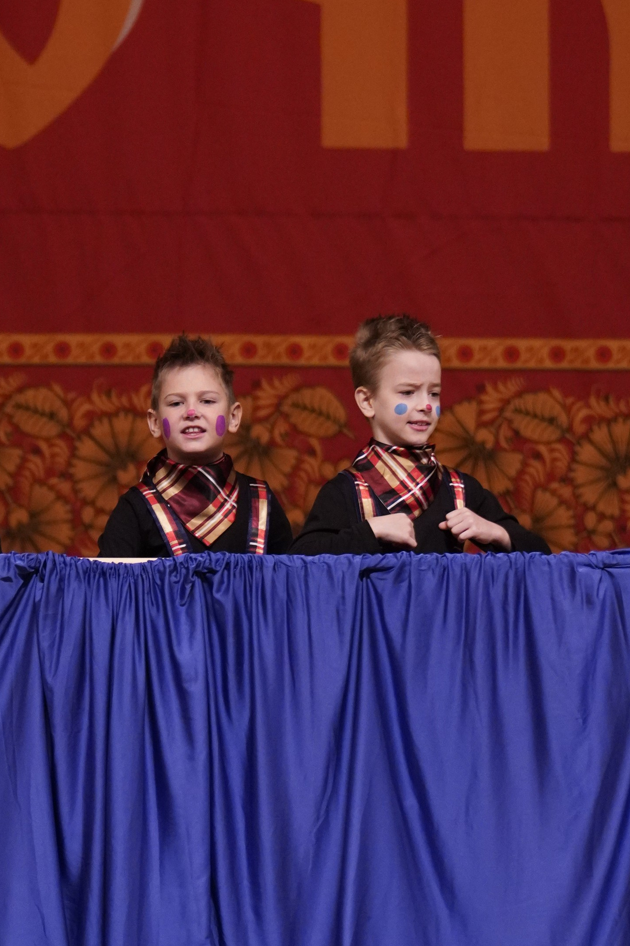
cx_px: 216
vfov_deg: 4.9
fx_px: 11157
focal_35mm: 425
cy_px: 407
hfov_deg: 3.2
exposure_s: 1/400
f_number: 2.8
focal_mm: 149
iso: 2000
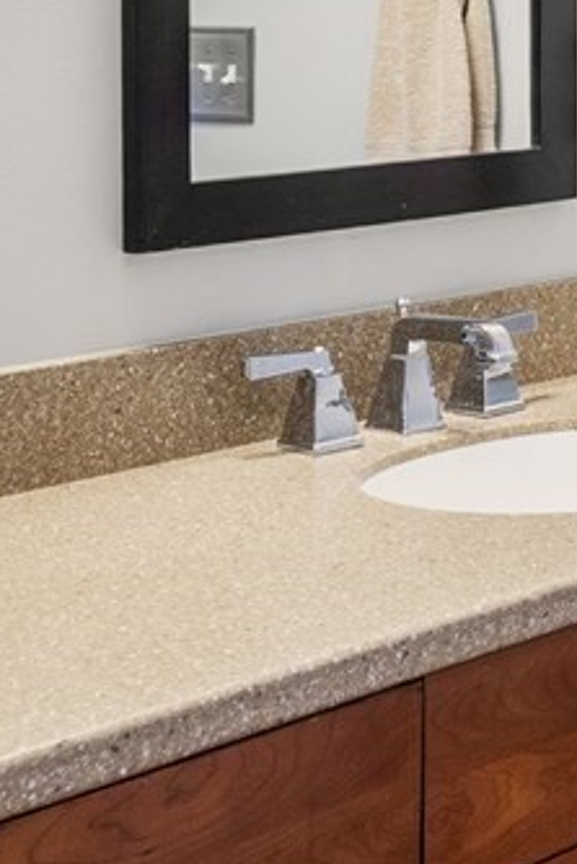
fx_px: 2209
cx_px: 903
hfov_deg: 13.8
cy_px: -30
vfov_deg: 21.3
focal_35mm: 92
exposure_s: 1/13
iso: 320
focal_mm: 15
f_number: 7.1
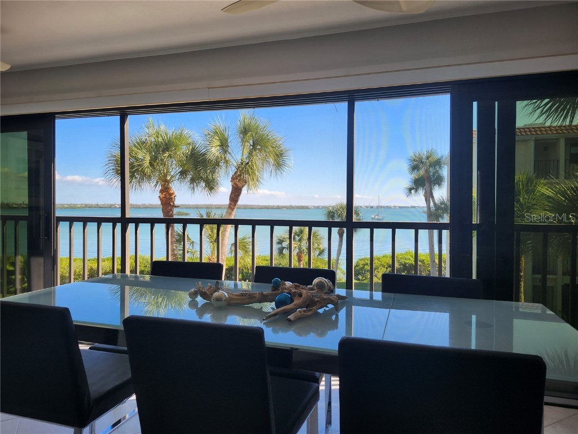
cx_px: 289
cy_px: 217
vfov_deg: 58.9
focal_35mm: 23
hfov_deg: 73.9
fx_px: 384
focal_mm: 5.54
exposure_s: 1/389
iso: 25
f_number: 1.8
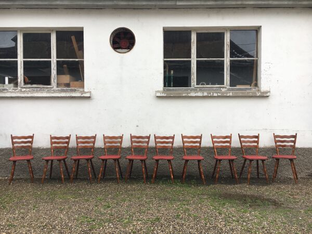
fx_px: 261
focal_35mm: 29
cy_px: 117
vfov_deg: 48.2
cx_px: 156
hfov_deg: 61.7
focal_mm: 4.15
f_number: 2.2
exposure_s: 1/256
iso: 25
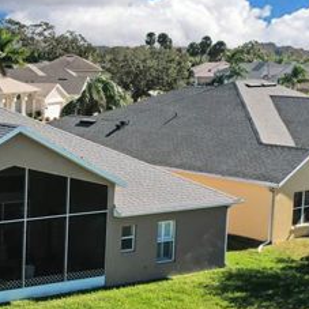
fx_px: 747
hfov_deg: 21.9
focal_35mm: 74
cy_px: 228
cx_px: -46
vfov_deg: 23.2
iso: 100
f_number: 6.3
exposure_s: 1/400
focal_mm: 10.26
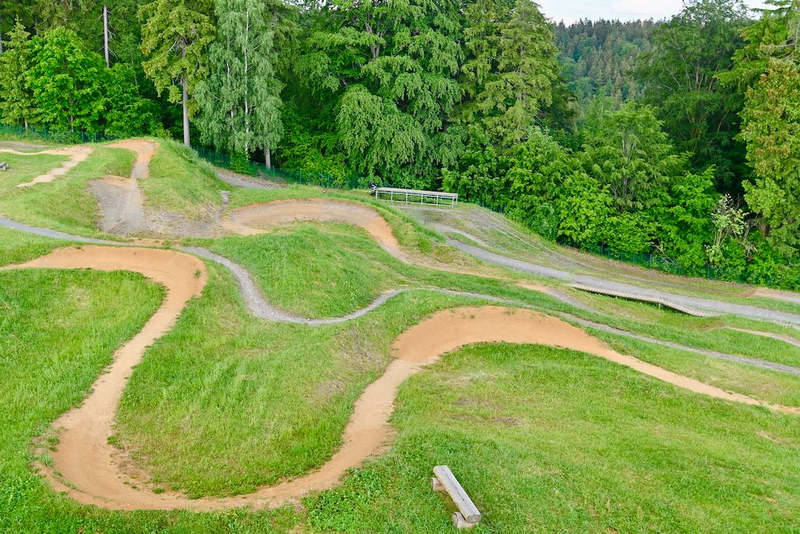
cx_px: 400
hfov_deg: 53.1
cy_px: 267
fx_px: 800
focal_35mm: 36
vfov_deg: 36.9
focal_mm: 24
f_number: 4
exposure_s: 1/250
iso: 280
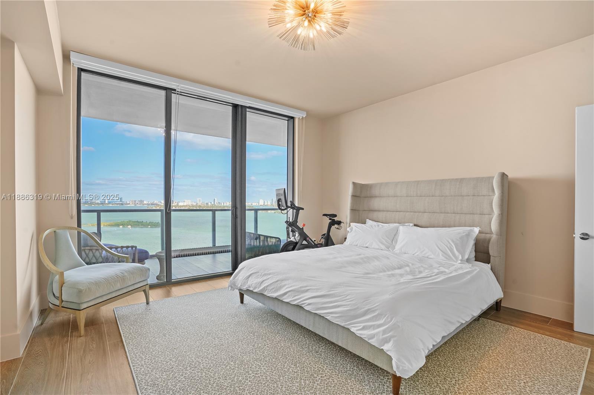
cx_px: 297
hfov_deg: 96.7
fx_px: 264
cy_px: 198
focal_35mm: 16
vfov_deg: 73.7
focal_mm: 16
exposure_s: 1
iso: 100
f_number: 9
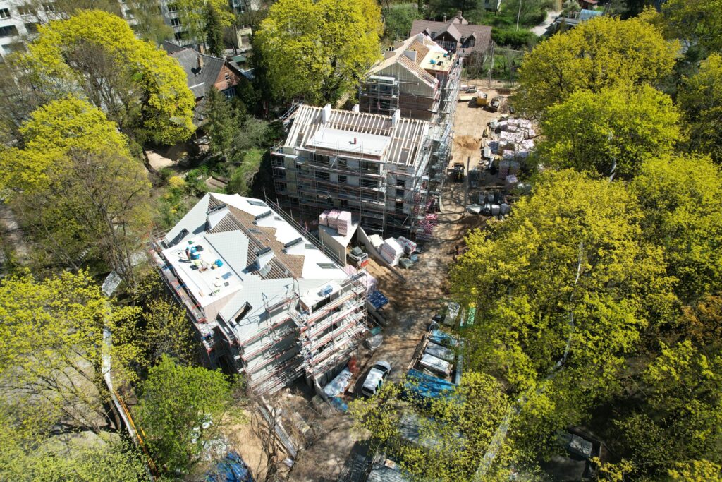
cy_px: 241
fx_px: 441
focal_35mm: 22
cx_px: 361
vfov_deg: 57.2
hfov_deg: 78.6
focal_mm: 8.38
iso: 100
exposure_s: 1/1250
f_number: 2.8
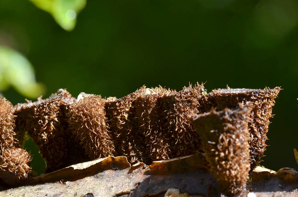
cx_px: 172
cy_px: 115
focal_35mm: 163
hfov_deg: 12.6
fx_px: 1347
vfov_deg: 8.4
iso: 400
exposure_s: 1/160
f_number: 14
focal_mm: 90
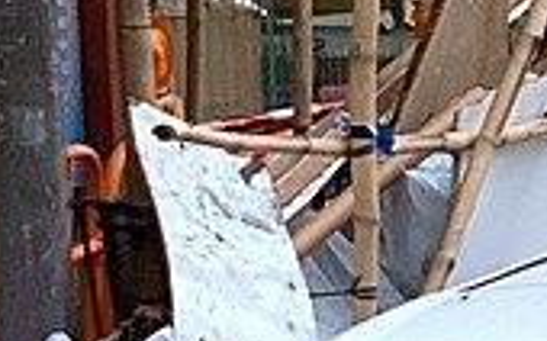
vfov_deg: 3.8
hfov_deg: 6.1
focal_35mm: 332
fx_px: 4946
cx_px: 1165
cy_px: 1055
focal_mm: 6
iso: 100
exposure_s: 1/122
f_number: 2.4
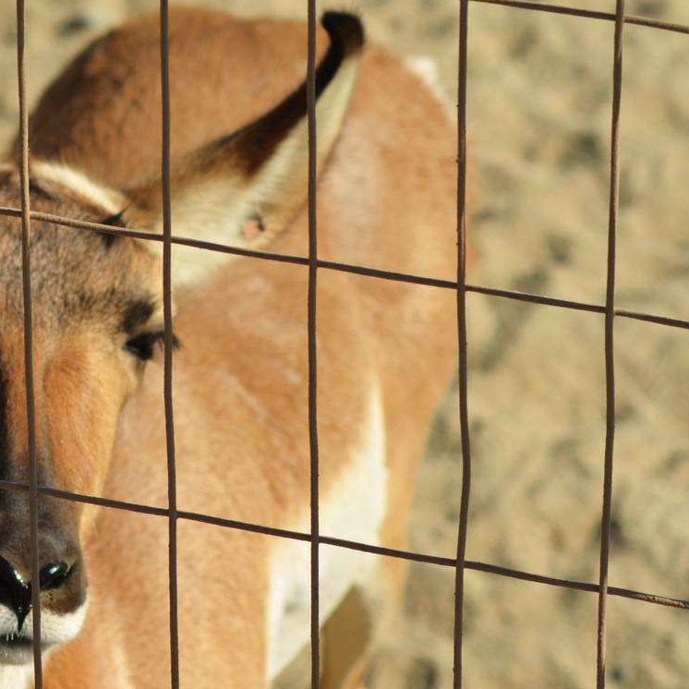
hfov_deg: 9.1
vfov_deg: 9.2
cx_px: 112
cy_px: 329
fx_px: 4301
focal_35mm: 191
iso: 200
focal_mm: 70
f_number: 8
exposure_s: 1/1000
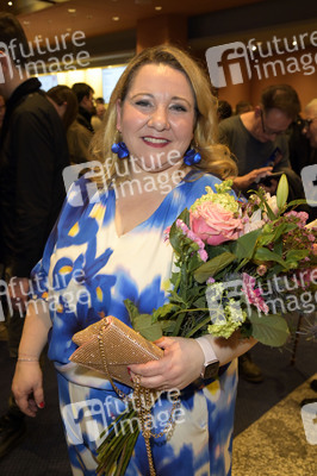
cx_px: 158
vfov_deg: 55.8
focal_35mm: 34
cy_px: 238
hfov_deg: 38.8
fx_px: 450
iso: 2000
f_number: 5
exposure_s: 1/60
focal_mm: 34
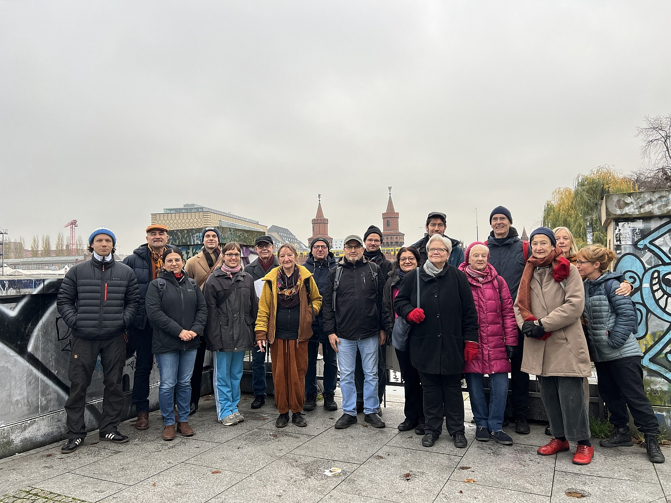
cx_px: 336
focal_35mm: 26
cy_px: 252
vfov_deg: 53.1
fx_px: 504
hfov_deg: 67.3
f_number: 1.5
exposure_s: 1/217
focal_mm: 5.7
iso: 40
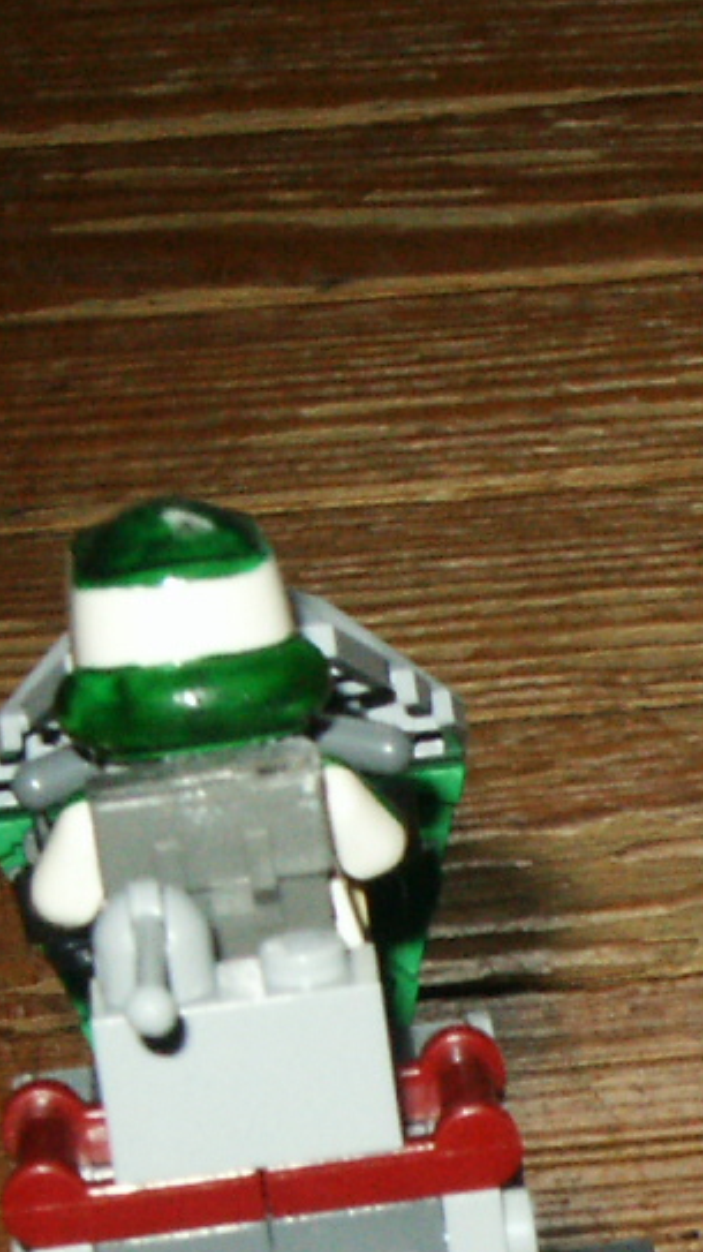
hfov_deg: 6.4
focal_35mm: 183
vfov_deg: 11.6
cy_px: 1323
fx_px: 6071
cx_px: 1369
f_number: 8
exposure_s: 1/60
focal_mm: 11.9
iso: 200
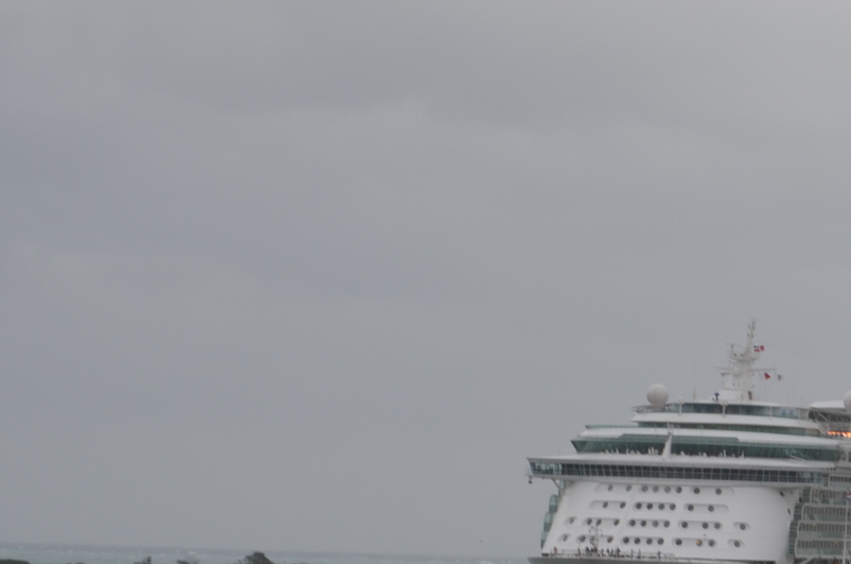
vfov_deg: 5.1
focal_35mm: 268
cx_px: 1041
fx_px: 6324
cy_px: 408
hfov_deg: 7.6
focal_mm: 70
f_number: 6.3
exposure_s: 1/160
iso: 200
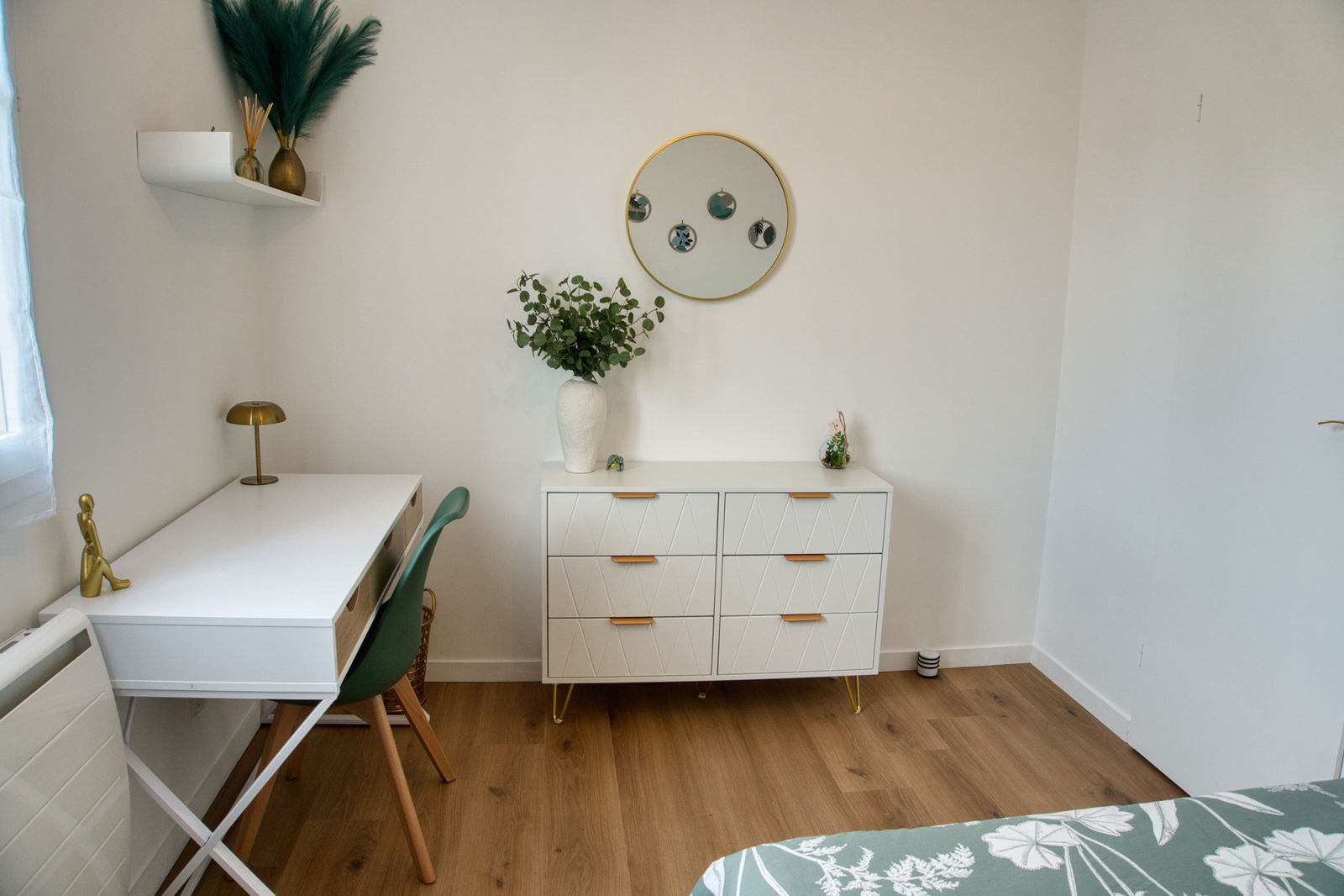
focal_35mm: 24
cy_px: 448
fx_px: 896
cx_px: 672
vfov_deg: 53.1
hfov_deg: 73.8
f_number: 7.1
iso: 320
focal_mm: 16
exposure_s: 1/40
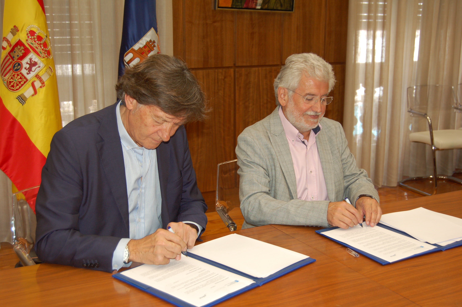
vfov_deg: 26.4
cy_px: 154
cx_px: 231
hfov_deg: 38.9
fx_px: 654
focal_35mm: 51
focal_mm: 34
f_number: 4.5
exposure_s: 1/60
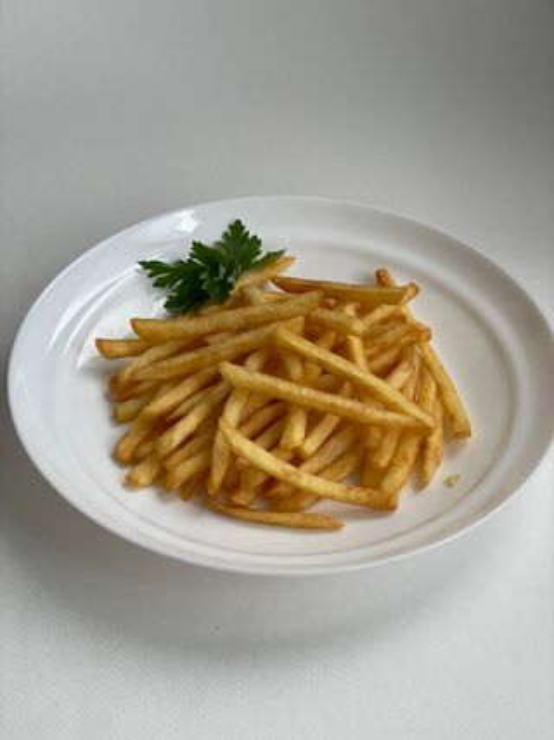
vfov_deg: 36.8
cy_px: 370
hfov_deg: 28.0
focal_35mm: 52
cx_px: 277
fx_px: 1110
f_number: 2
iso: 40
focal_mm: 6
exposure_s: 1/122
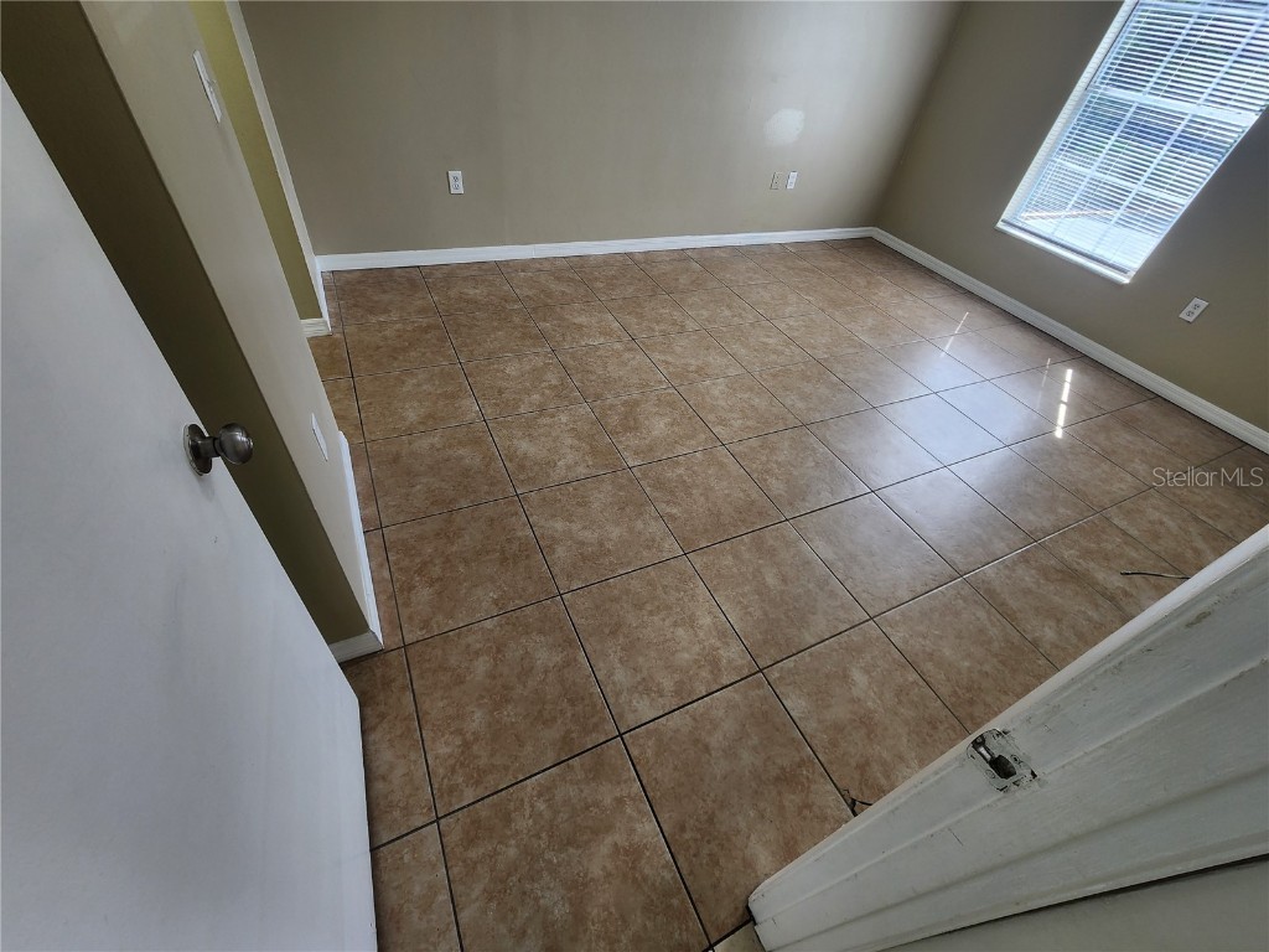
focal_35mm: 13
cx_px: 634
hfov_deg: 106.2
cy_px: 476
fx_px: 477
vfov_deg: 89.9
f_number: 2.2
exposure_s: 1/60
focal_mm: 2.2
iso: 50
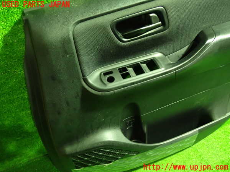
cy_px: 86
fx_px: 199
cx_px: 115
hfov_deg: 60.0
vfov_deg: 46.8
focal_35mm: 30
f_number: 2.3
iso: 800
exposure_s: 1/20
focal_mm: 5.4
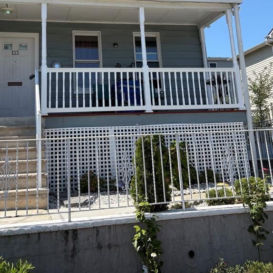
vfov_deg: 39.3
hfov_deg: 40.7
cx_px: 107
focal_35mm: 41
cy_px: 54
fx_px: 366
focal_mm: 5.96
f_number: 1.6
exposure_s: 1/2639
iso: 50
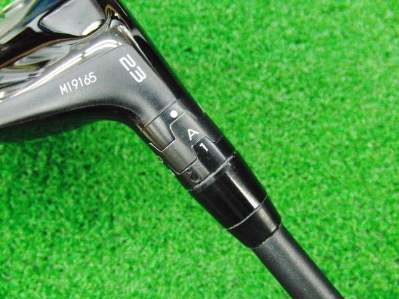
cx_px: 200
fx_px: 426
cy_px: 150
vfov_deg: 38.7
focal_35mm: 37
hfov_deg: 50.1
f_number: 3.6
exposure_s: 1/125
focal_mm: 6.42
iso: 3200
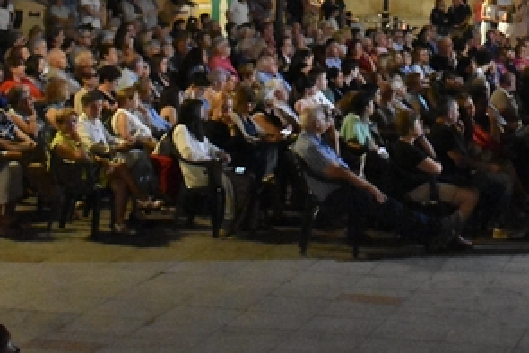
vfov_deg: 12.0
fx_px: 1617
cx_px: 574
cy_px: -147
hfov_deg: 17.9
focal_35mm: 110
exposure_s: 1/60
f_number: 3.8
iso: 9000
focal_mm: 24
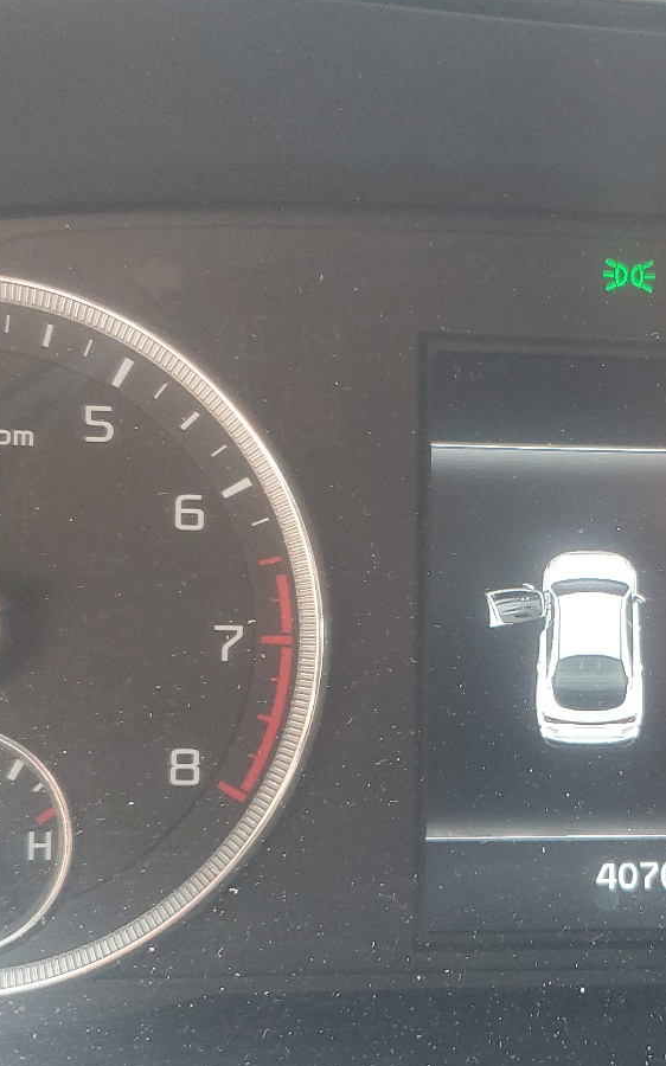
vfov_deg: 40.7
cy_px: 675
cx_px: 504
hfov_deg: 26.0
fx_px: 1424
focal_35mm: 49
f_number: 1.5
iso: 155
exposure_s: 1/60.2
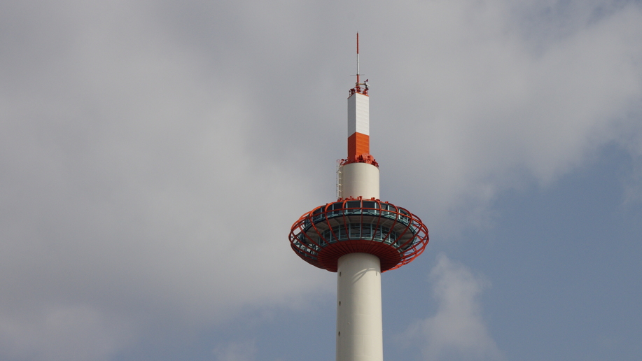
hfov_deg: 25.3
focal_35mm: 84
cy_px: 175
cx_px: 353
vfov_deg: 14.4
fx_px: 1430
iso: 640
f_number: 13
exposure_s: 1/2000
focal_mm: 48
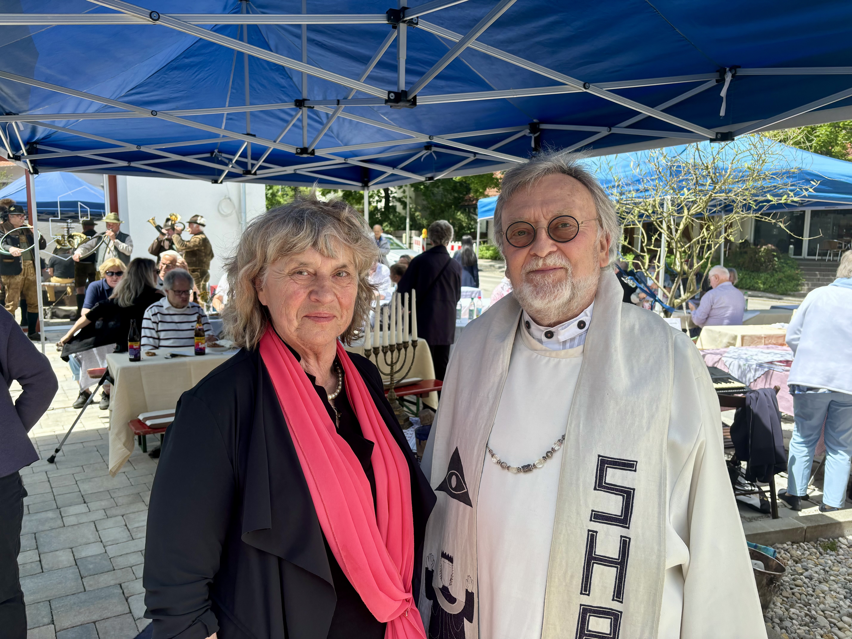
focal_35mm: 26
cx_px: 426
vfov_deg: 53.1
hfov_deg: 67.3
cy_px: 320
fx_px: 640
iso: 50
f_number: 1.6
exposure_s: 1/978
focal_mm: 5.96
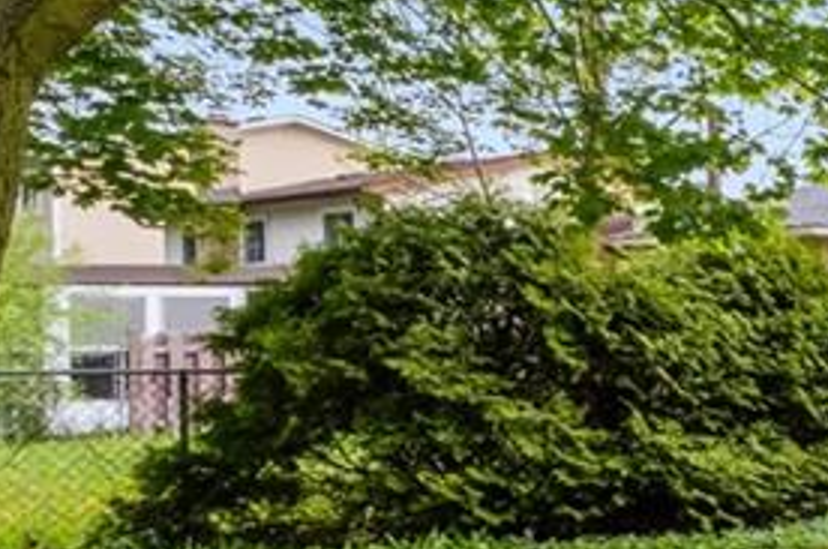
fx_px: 1194
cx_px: 1473
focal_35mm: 52
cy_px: 334
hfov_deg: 22.6
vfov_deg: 25.8
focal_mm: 14
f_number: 18
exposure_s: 1/60
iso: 250
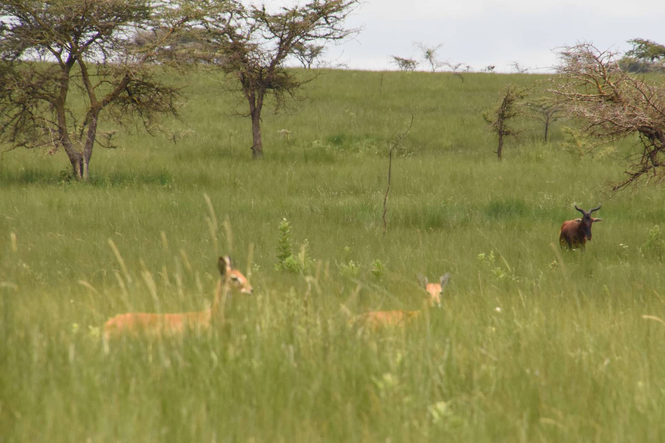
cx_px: 332
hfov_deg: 4.6
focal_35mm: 450
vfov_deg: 3.1
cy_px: 222
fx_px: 8313
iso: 2000
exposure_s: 1/1600
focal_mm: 300
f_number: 13
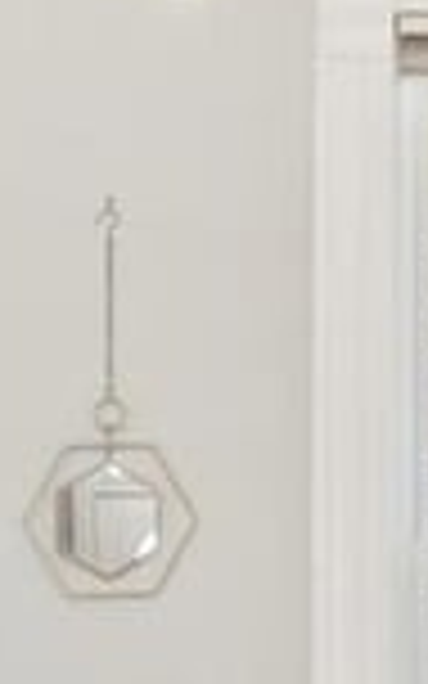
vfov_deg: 15.5
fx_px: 2483
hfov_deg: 9.9
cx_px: 203
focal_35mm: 133
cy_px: 659
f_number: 8
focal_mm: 11
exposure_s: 1/30
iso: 400
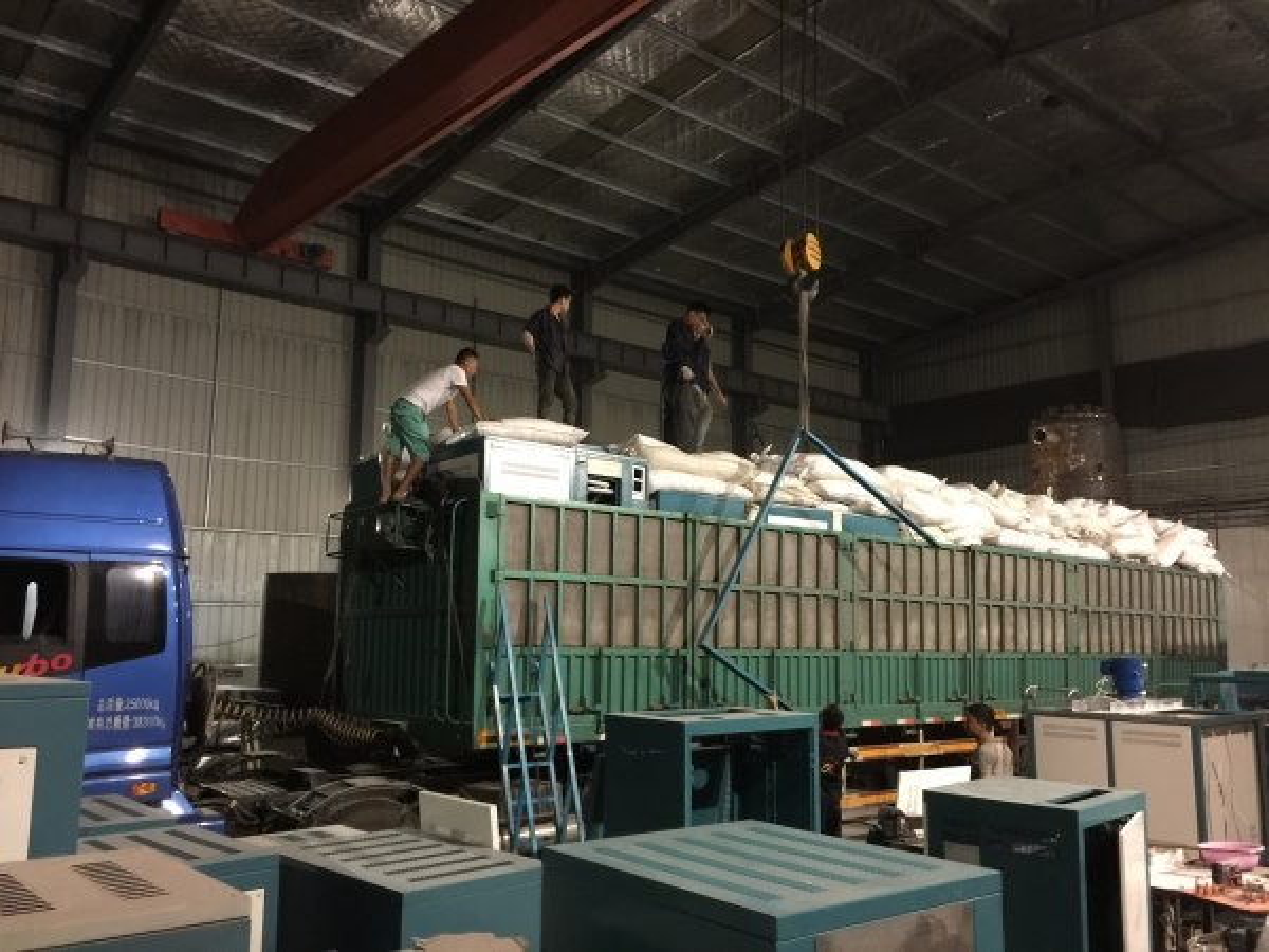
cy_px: 476
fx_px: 1063
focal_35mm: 29
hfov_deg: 61.7
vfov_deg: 48.2
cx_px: 634
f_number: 2.2
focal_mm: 4.15
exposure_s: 1/4
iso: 80
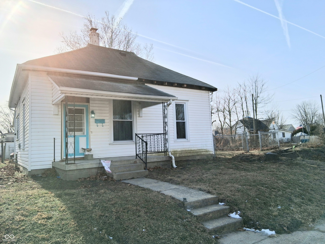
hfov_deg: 67.3
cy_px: 122
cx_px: 162
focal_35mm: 26
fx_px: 244
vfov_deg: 53.1
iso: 25
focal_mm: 3.98
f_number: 1.8
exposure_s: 1/1667
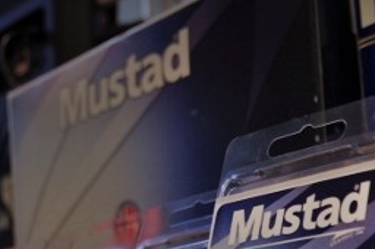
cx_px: 359
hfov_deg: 22.0
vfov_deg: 14.8
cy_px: 267
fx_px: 936
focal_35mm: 90
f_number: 4
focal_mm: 24
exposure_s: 1/13
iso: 200
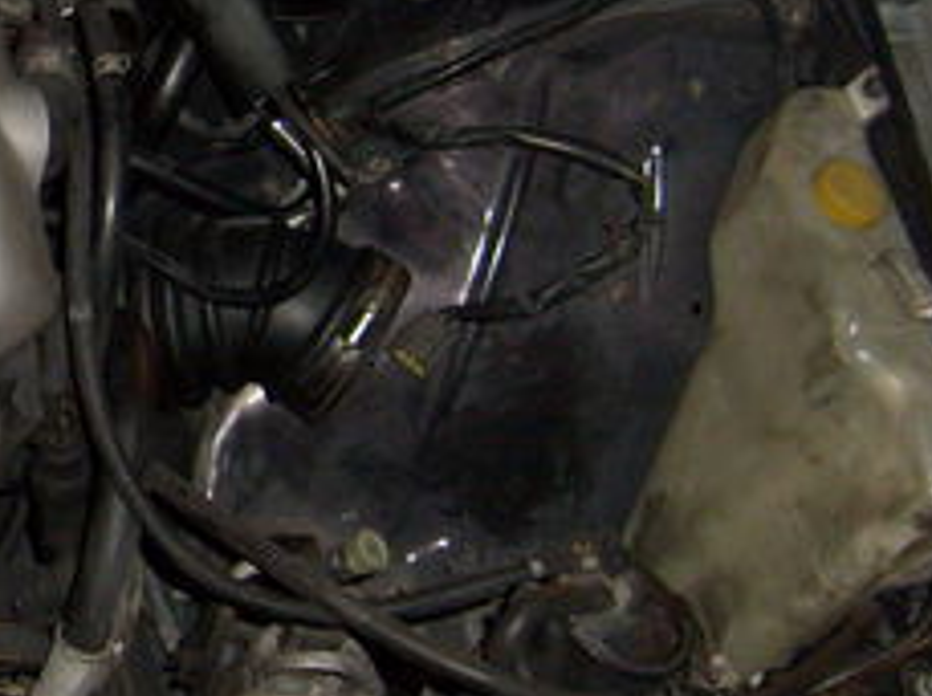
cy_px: 216
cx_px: -212
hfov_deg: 18.9
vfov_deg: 15.0
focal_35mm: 98
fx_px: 2634
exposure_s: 1/45
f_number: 2.8
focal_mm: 5.8
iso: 100
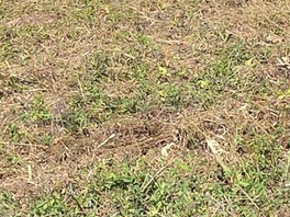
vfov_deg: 13.7
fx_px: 846
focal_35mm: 101
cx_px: 132
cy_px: -113
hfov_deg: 19.4
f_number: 2.2
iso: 50
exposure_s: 1/2071
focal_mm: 2.2
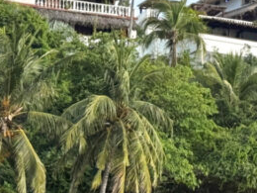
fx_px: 1403
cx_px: 241
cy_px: 154
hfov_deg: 10.4
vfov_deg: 7.8
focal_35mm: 189
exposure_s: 1/2045
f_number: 1.8
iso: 64
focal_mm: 6.8
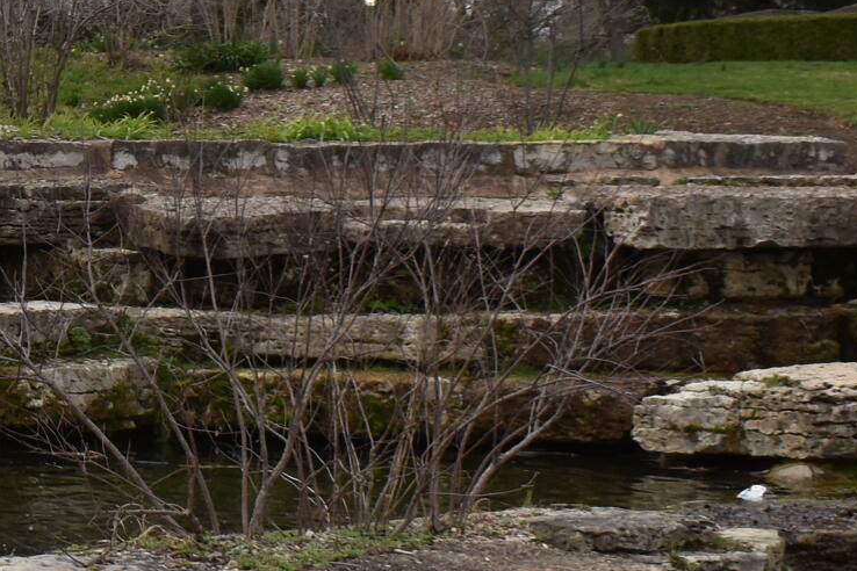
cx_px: -266
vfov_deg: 11.2
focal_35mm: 122
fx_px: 2904
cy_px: 70
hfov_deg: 15.9
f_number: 6.3
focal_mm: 20
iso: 100
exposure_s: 1/200
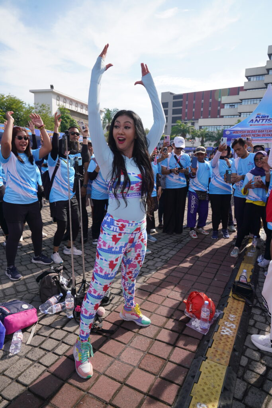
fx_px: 272
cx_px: 136
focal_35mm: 24
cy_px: 204
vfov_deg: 73.7
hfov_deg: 53.1
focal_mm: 24
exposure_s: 1/250
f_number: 8
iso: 160
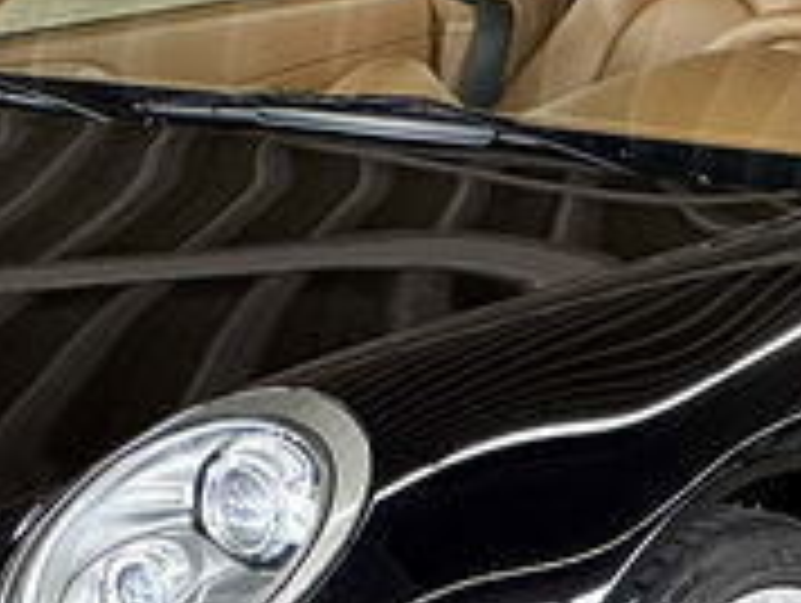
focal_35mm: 332
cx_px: 464
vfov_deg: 4.5
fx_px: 7693
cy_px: 112
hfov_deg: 6.0
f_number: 2.8
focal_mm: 9
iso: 250
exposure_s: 1/77
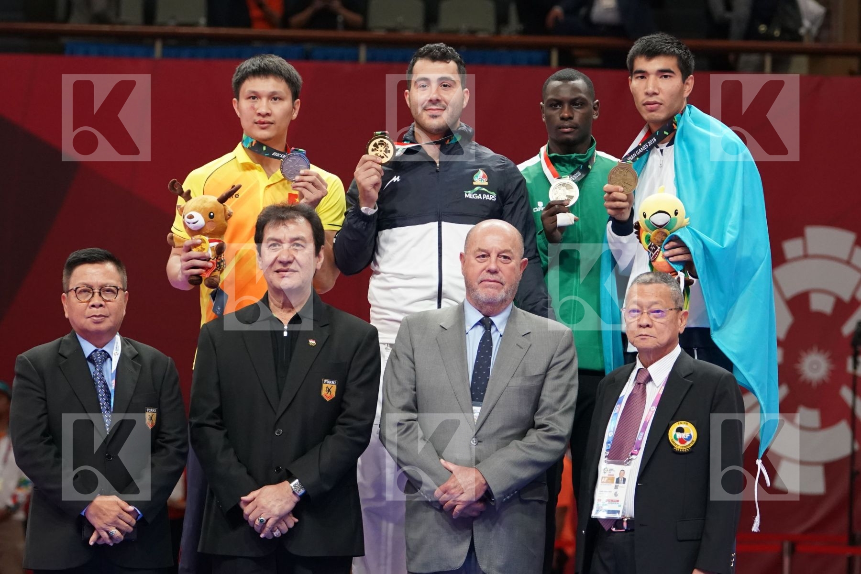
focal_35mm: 190
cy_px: 287
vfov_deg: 7.2
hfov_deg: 10.8
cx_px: 430
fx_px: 4544
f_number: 4
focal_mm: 127
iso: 3200
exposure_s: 1/500
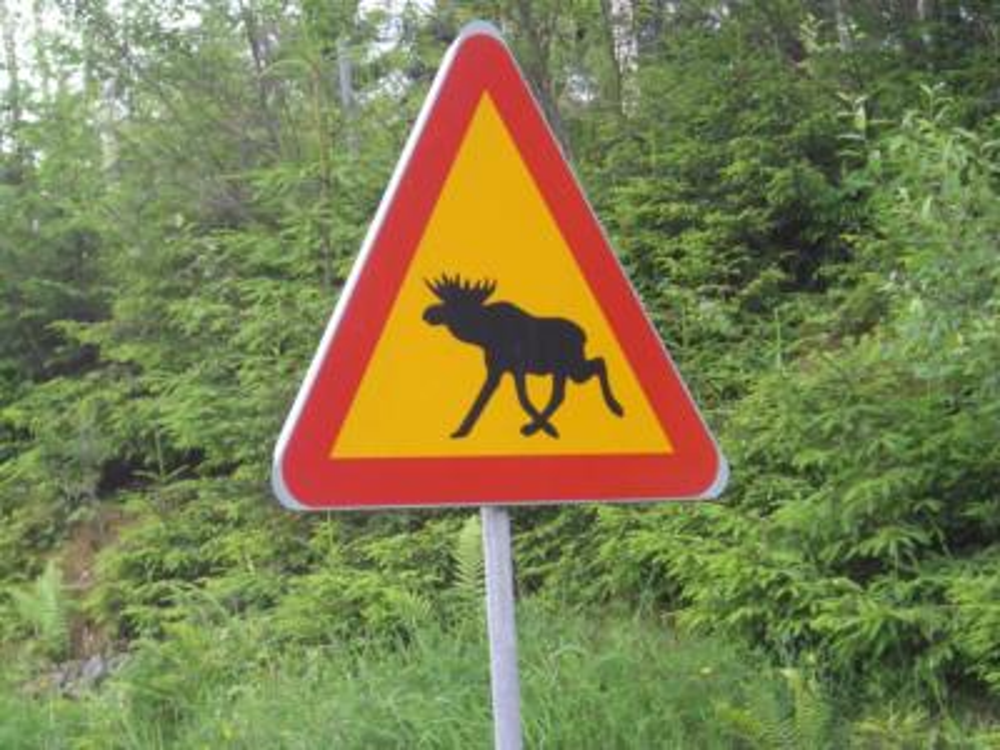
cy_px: 375
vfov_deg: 13.0
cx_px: 500
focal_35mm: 114
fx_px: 3293
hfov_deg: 17.3
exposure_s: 1/200
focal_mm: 18.6
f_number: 5.2
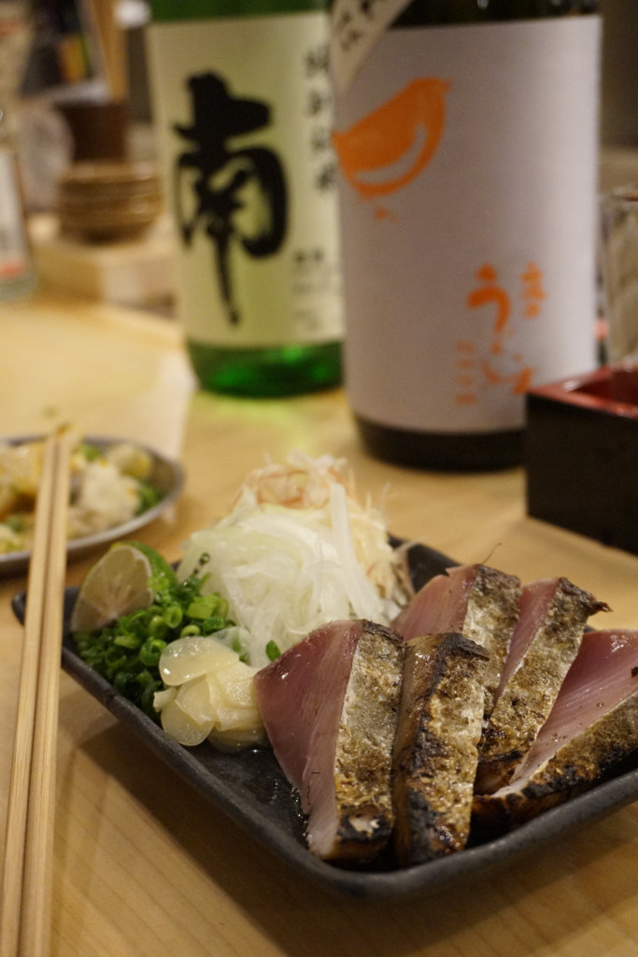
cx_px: 319
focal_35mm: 45
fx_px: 1196
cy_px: 478
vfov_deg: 43.6
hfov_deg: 29.9
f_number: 5
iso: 3200
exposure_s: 1/60
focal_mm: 30
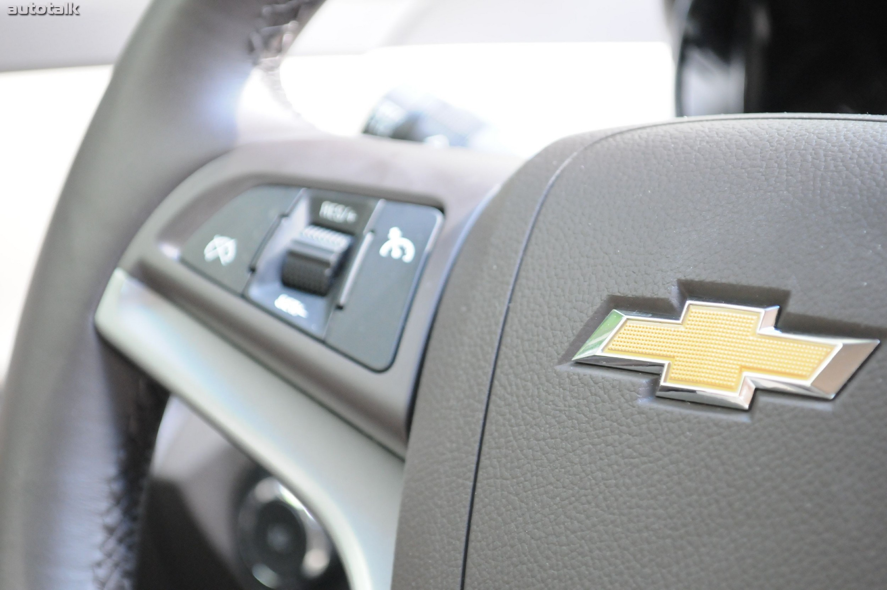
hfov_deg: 24.6
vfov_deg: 16.5
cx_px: 444
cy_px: 295
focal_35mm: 82
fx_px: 2030
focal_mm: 55
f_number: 5.6
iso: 2000
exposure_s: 1/50
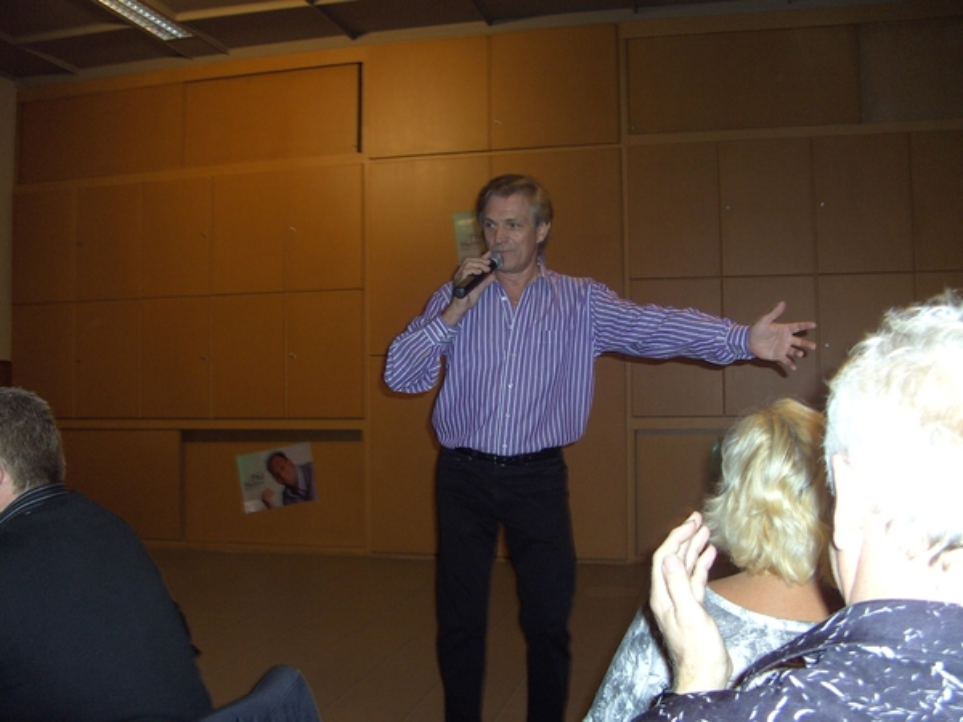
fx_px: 1029
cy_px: 361
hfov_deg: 50.1
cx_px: 482
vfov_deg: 38.7
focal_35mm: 37
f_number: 2.8
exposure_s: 1/55
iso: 100
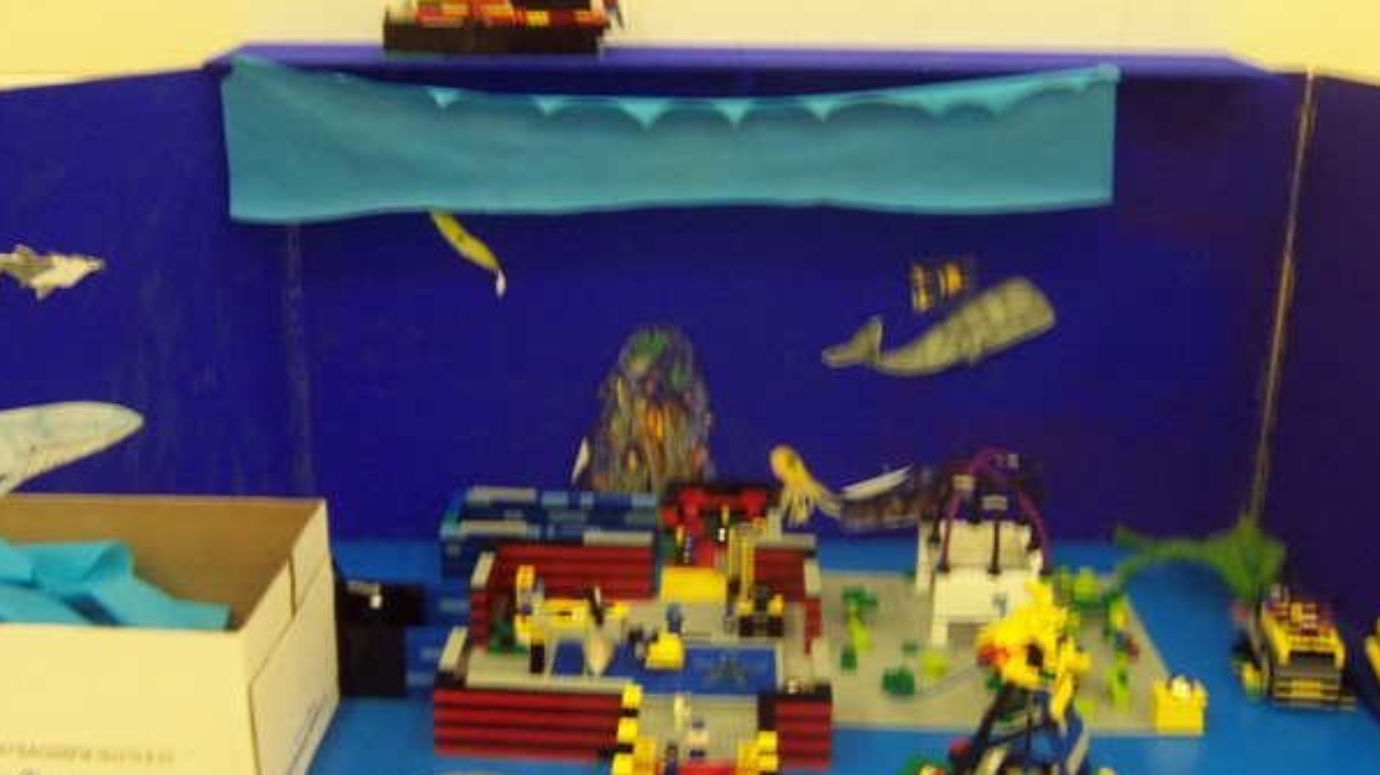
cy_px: 399
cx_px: 655
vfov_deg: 28.3
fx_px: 1536
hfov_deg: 48.4
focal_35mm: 42
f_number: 2.8
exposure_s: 1/8
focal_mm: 5.6
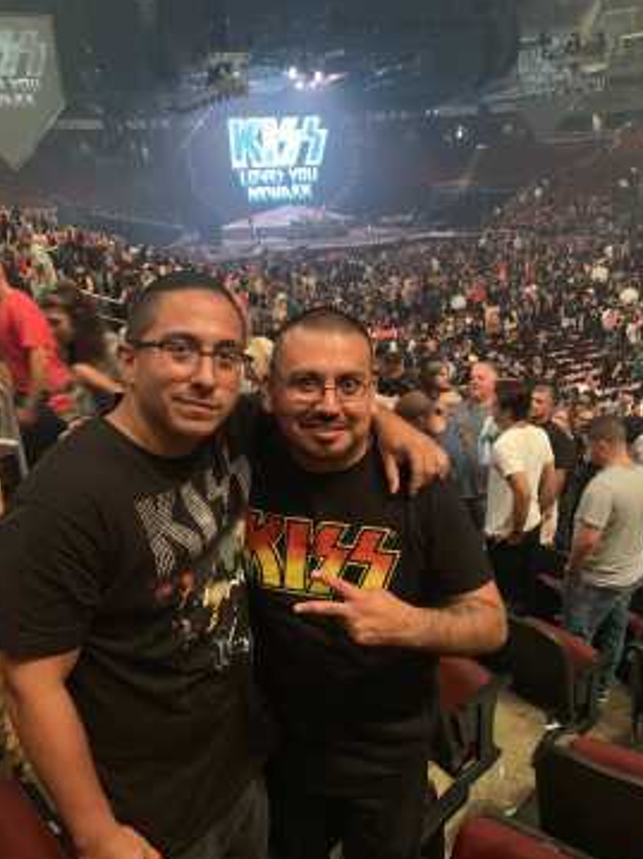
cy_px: 474
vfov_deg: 61.5
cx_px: 339
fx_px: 719
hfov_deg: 48.2
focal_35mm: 29
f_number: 1.8
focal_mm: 4.25
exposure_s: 1/15
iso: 800
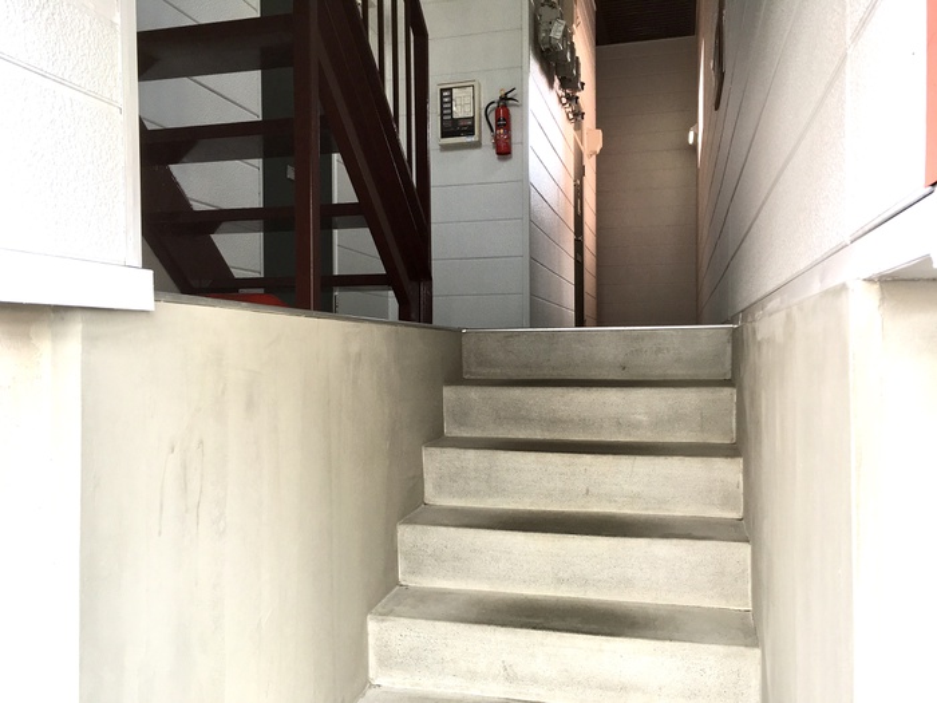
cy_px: 352
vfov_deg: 48.2
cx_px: 468
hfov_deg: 61.7
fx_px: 785
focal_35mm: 29
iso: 32
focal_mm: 4.15
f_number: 2.2
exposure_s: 1/60
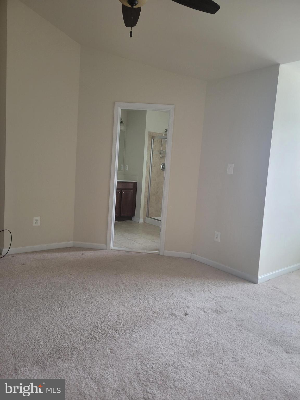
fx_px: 300
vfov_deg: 67.3
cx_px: 150
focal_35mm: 26
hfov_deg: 53.1
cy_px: 200
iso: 160
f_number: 1.8
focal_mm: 5.4
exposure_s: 1/40
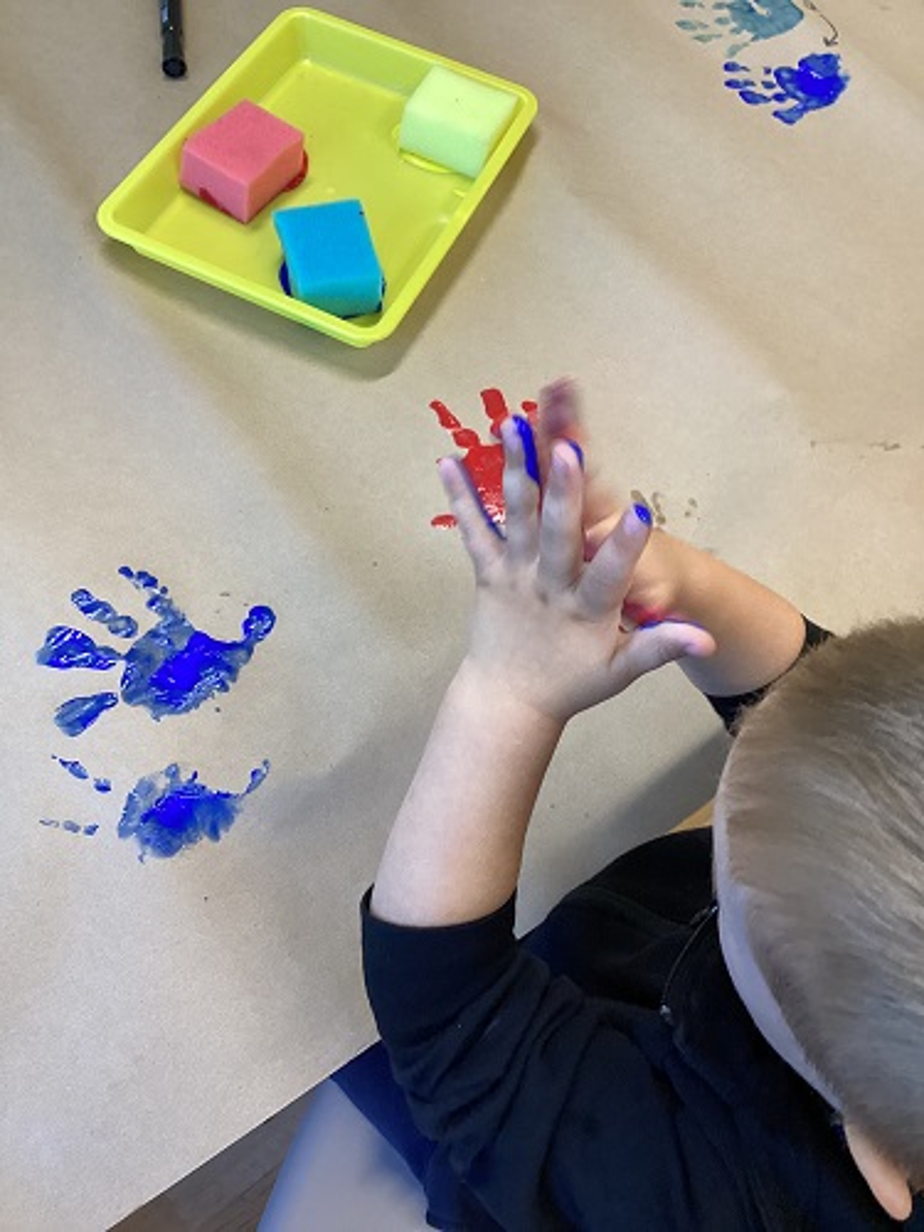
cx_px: 462
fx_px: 1103
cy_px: 616
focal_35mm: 31
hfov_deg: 45.4
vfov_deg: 58.4
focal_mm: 3.3
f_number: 2.4
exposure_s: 1/60
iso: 125
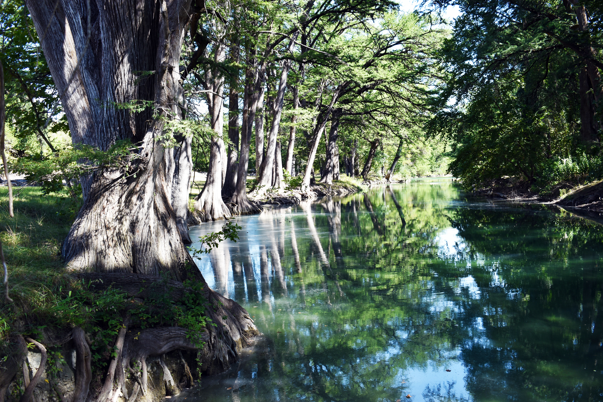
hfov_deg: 51.3
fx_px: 628
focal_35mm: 38
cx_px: 302
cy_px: 201
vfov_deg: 35.5
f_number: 5.6
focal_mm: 25
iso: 100
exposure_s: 1/125
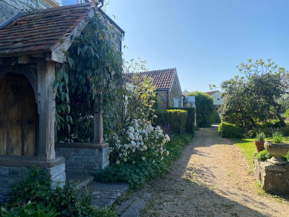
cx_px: 144
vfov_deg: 53.1
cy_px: 108
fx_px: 217
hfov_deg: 67.3
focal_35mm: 26
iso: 32
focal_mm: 4.25
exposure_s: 1/2105
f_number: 1.8
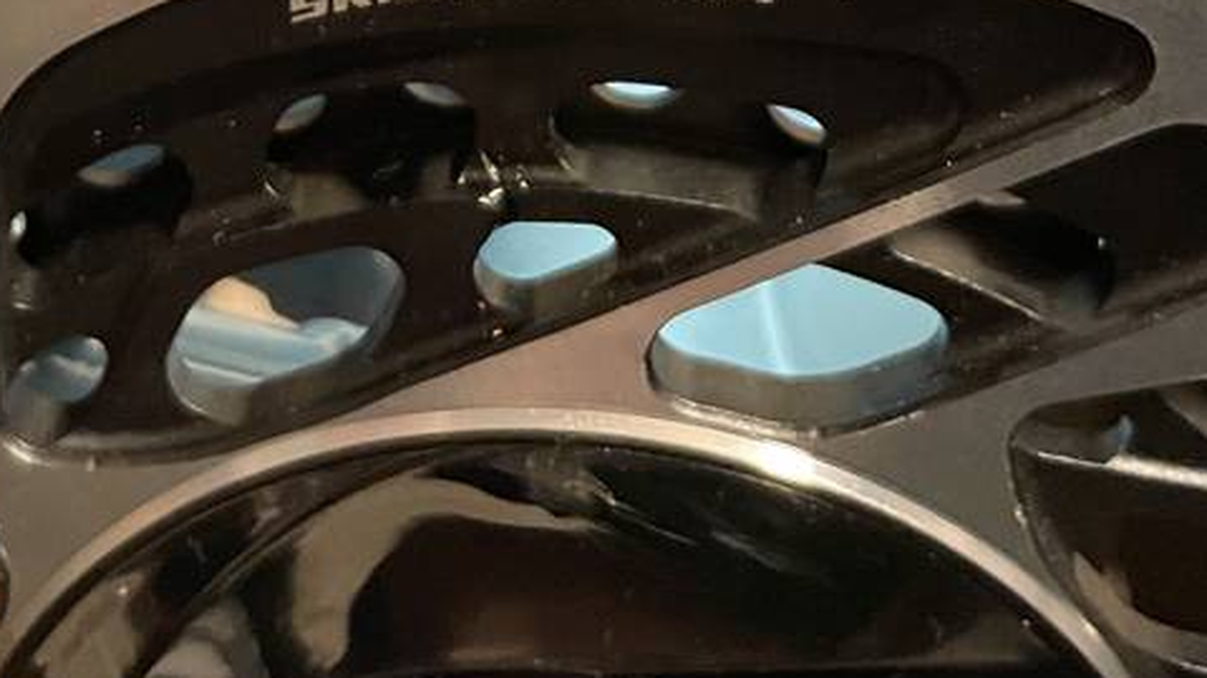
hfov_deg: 29.3
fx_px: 2271
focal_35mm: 71
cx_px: 297
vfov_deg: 15.1
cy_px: -476
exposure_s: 1/30
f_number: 1.6
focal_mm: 4.2
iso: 640
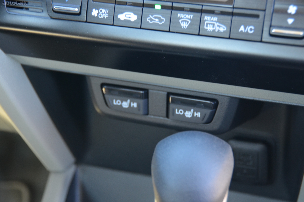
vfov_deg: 15.1
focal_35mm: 90
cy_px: 101
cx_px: 152
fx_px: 758
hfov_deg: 22.7
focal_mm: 60
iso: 800
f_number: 4.8
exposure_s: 1/40
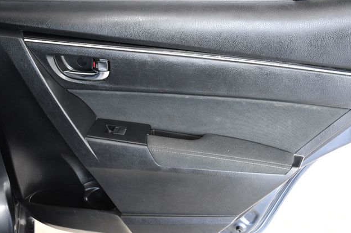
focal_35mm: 52
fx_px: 507
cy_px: 115
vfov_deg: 26.0
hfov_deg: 38.2
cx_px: 176
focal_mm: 34
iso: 2500
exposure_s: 1/125
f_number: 5.6
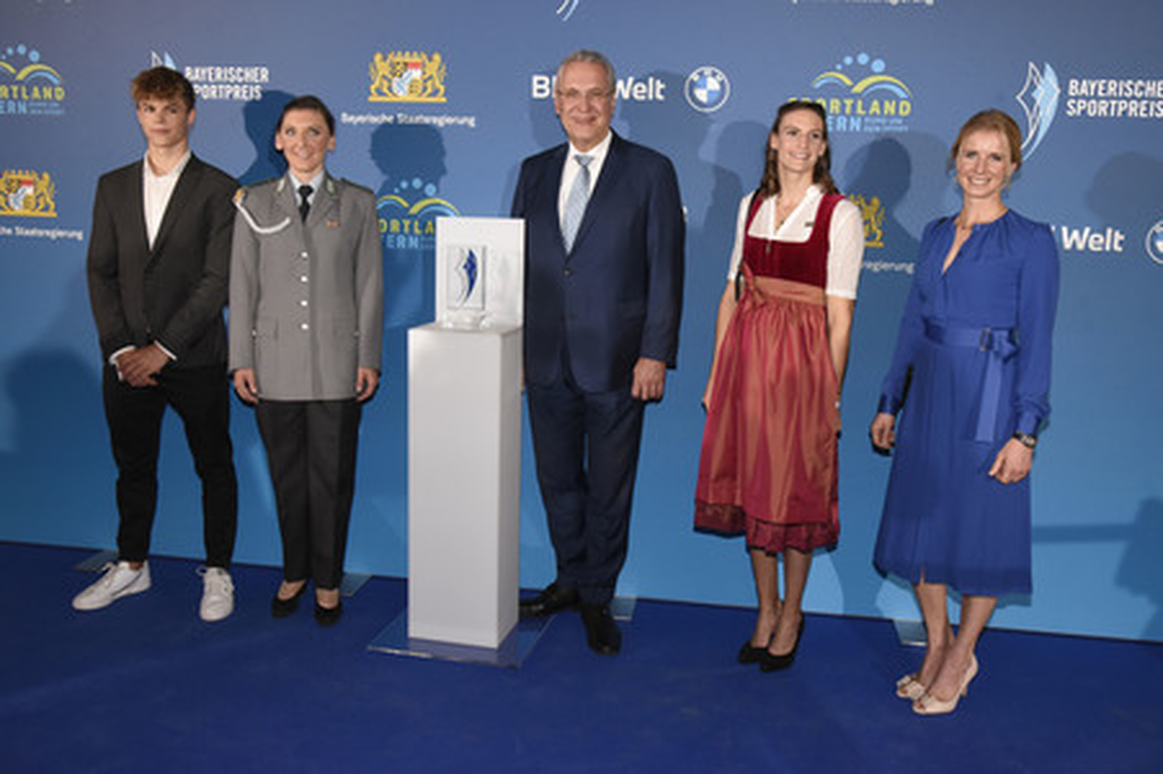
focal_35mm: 30
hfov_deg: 62.0
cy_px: 387
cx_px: 582
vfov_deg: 43.5
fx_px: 968
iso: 2500
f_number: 6.3
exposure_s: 1/80
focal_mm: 30
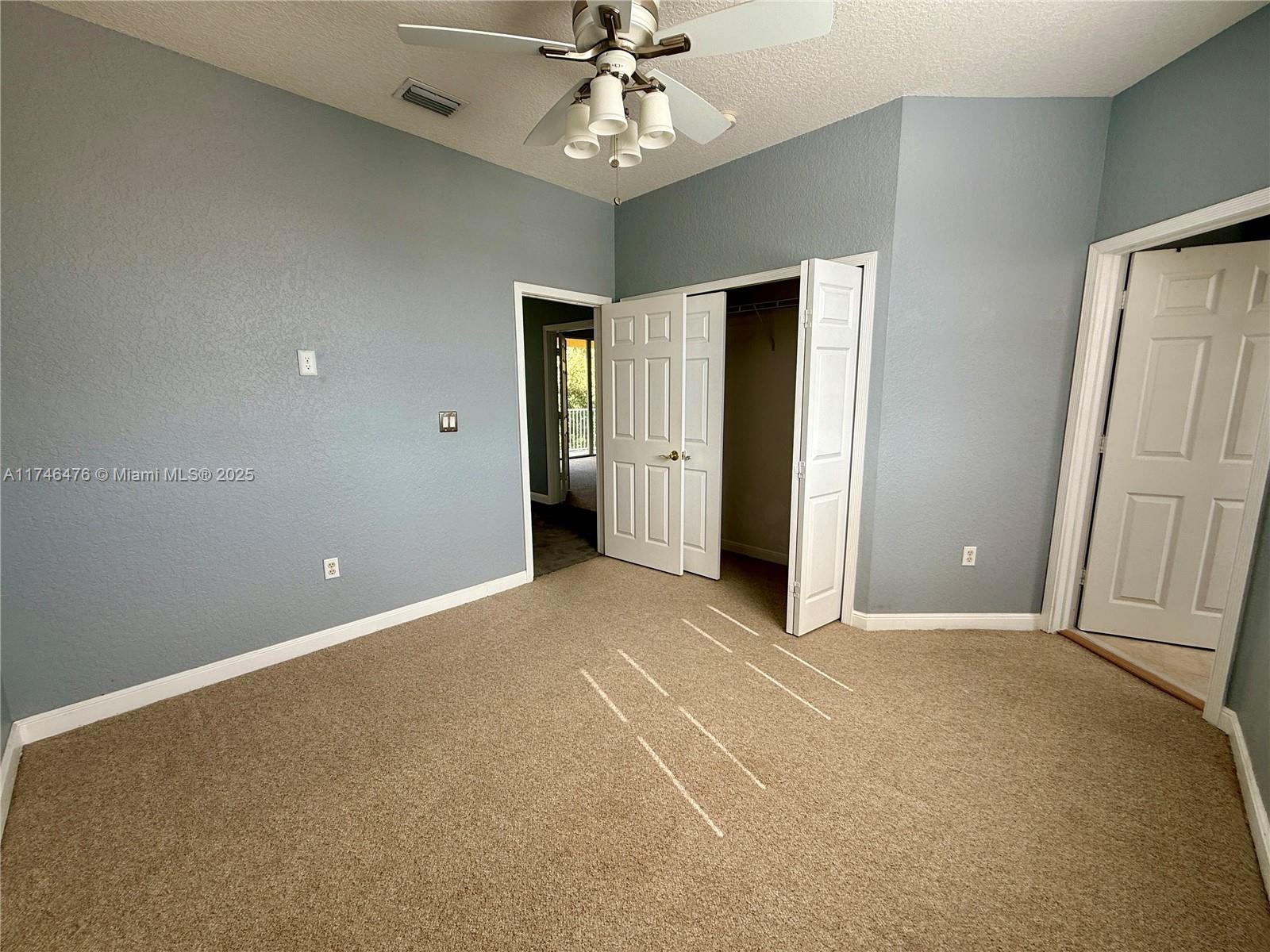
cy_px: 476
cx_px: 635
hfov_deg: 102.1
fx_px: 514
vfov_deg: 85.7
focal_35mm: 14
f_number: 2.2
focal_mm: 2.22
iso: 50
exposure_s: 1/171
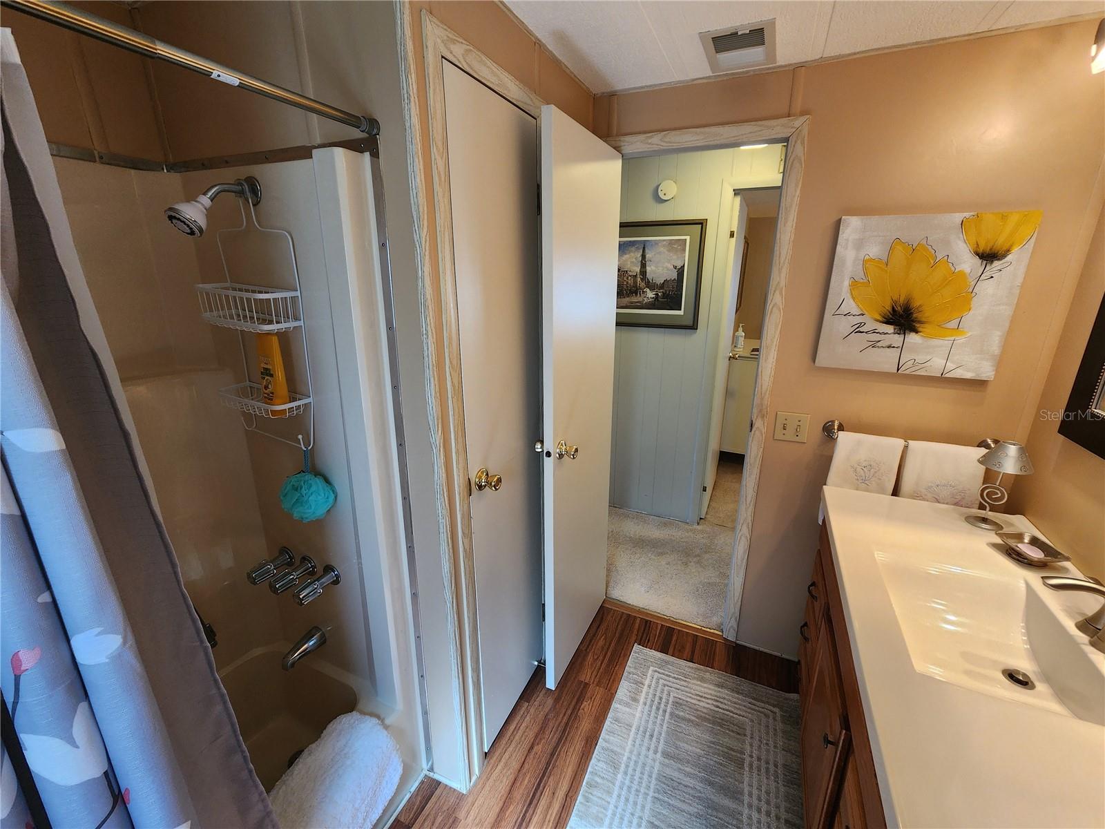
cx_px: 552
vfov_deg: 89.9
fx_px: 415
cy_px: 414
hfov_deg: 106.2
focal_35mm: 13
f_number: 2.2
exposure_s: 1/60
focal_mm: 2.2
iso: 160
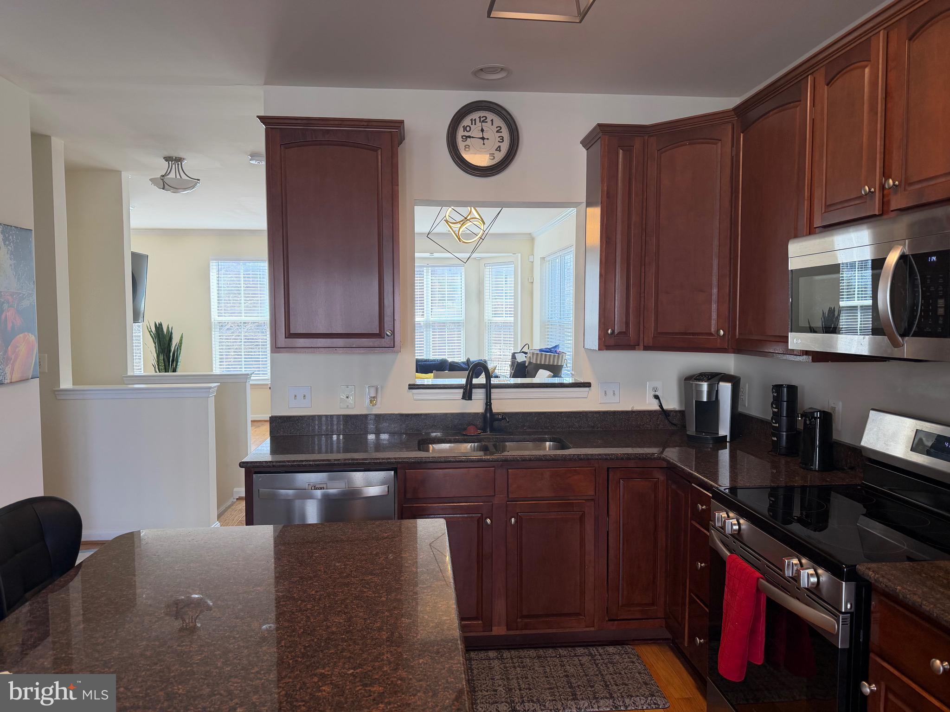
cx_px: 475
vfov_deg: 56.8
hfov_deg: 71.6
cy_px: 356
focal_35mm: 24
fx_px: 659
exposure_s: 1/213
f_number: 1.78
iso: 125
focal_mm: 6.76
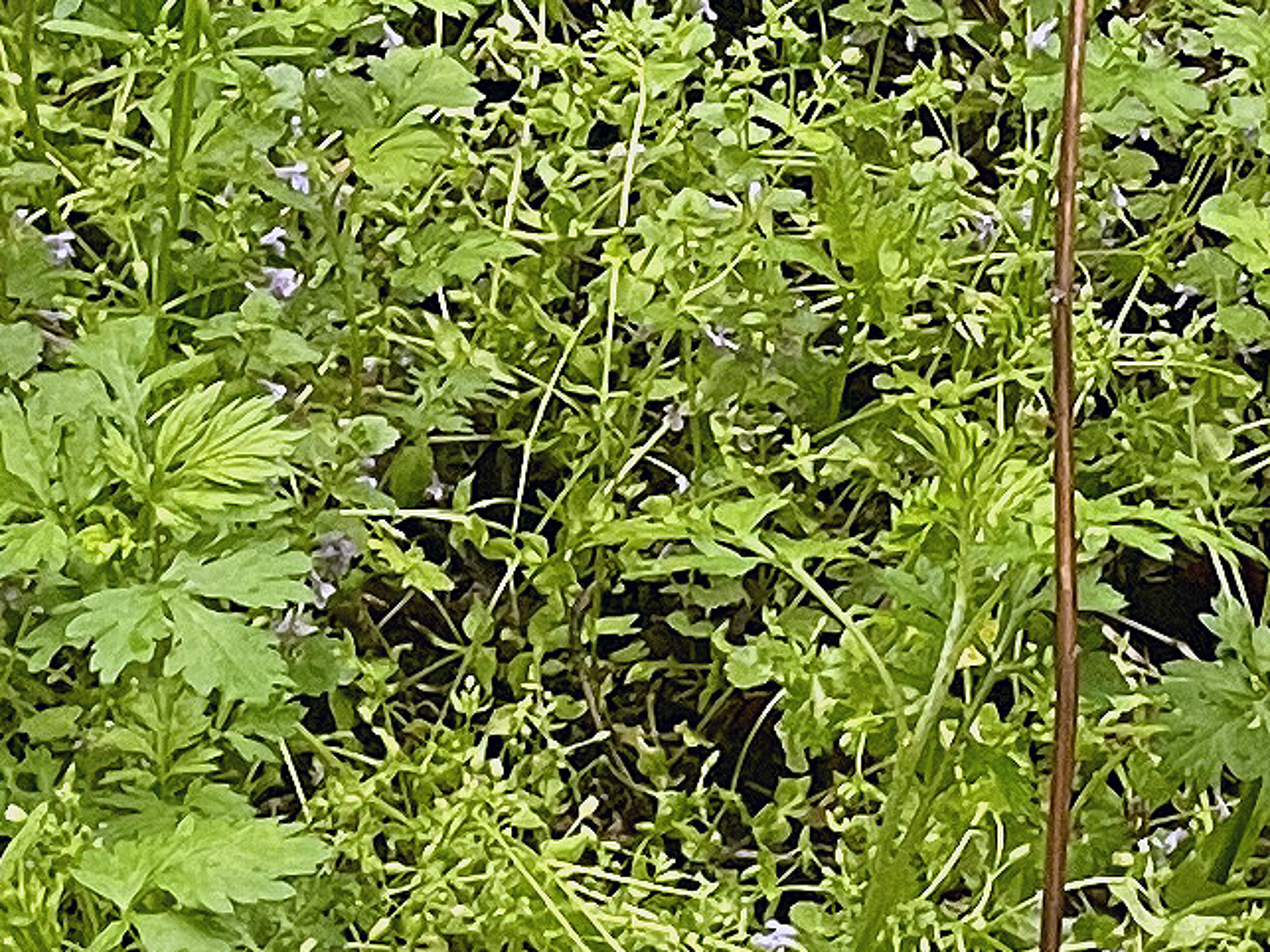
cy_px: 425
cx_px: 1106
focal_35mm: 163
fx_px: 5979
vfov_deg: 9.1
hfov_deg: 12.1
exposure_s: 1/78
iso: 125
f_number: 1.6
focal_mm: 4.2
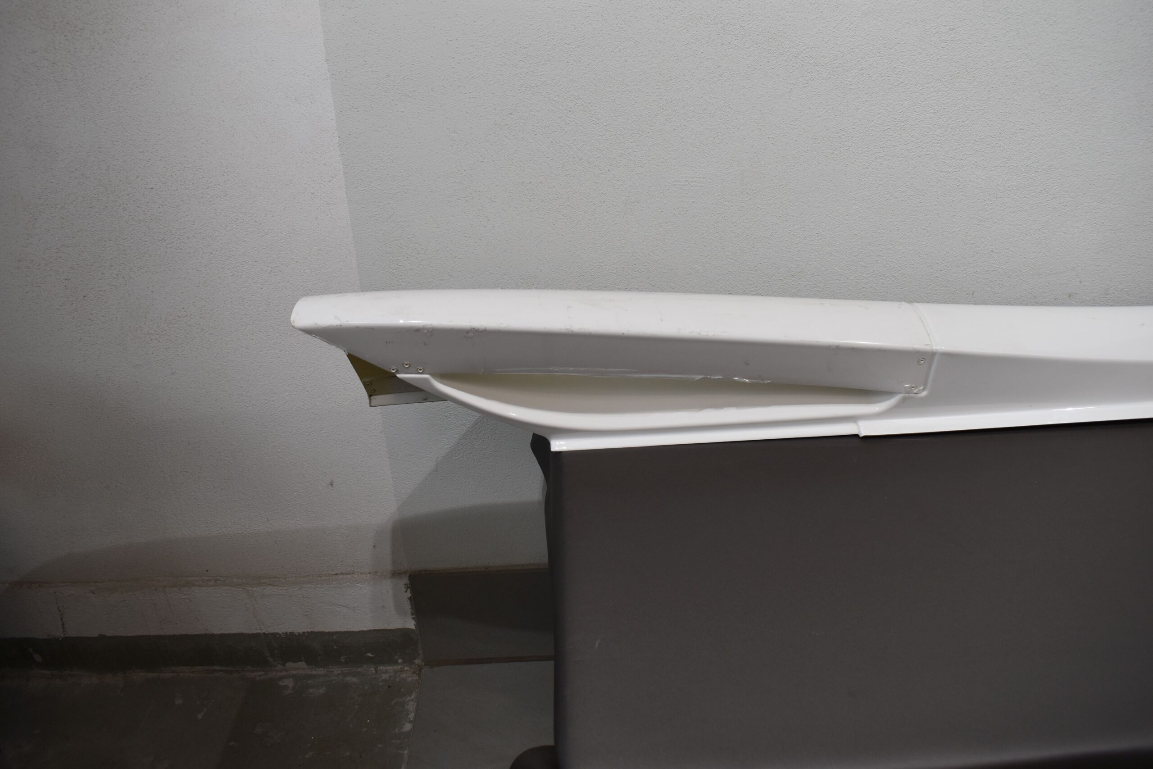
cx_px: 576
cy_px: 384
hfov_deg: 67.4
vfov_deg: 47.9
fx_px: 865
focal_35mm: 27
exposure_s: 1/125
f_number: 5.6
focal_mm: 18
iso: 400
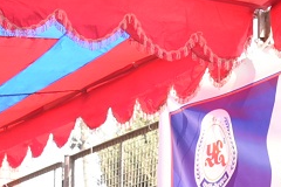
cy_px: 435
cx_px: 148
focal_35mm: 175
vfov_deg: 7.4
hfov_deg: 11.7
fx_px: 1366
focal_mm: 35
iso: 640
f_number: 7.1
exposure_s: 1/125
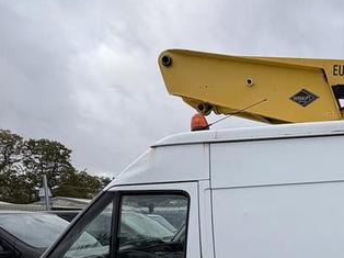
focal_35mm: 40
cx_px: 383
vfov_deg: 33.3
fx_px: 397
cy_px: 250
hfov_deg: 38.3
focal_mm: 2.22
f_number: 2.2
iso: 40
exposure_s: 1/840
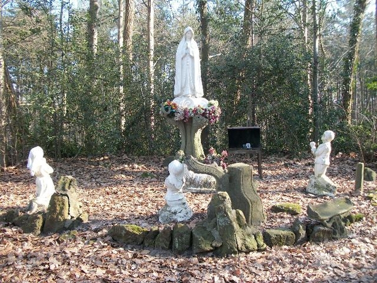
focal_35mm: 32
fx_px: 349
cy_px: 142
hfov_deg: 56.8
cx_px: 188
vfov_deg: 44.2
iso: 80
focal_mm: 5.7
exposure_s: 1/160
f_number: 2.9
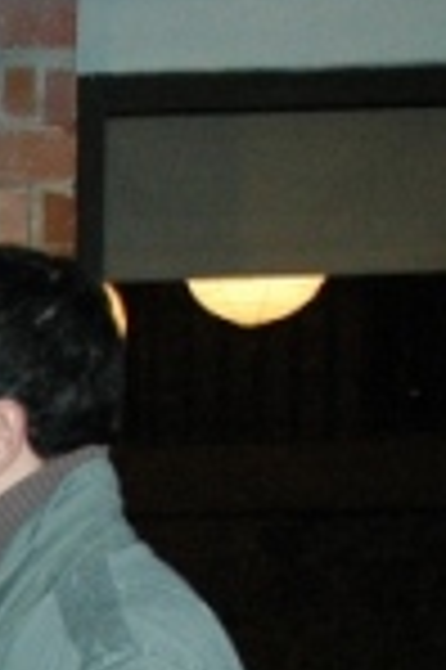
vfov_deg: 10.2
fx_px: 3595
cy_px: 1129
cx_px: -1000
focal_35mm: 193
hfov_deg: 6.4
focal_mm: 24
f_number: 4
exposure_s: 1/60
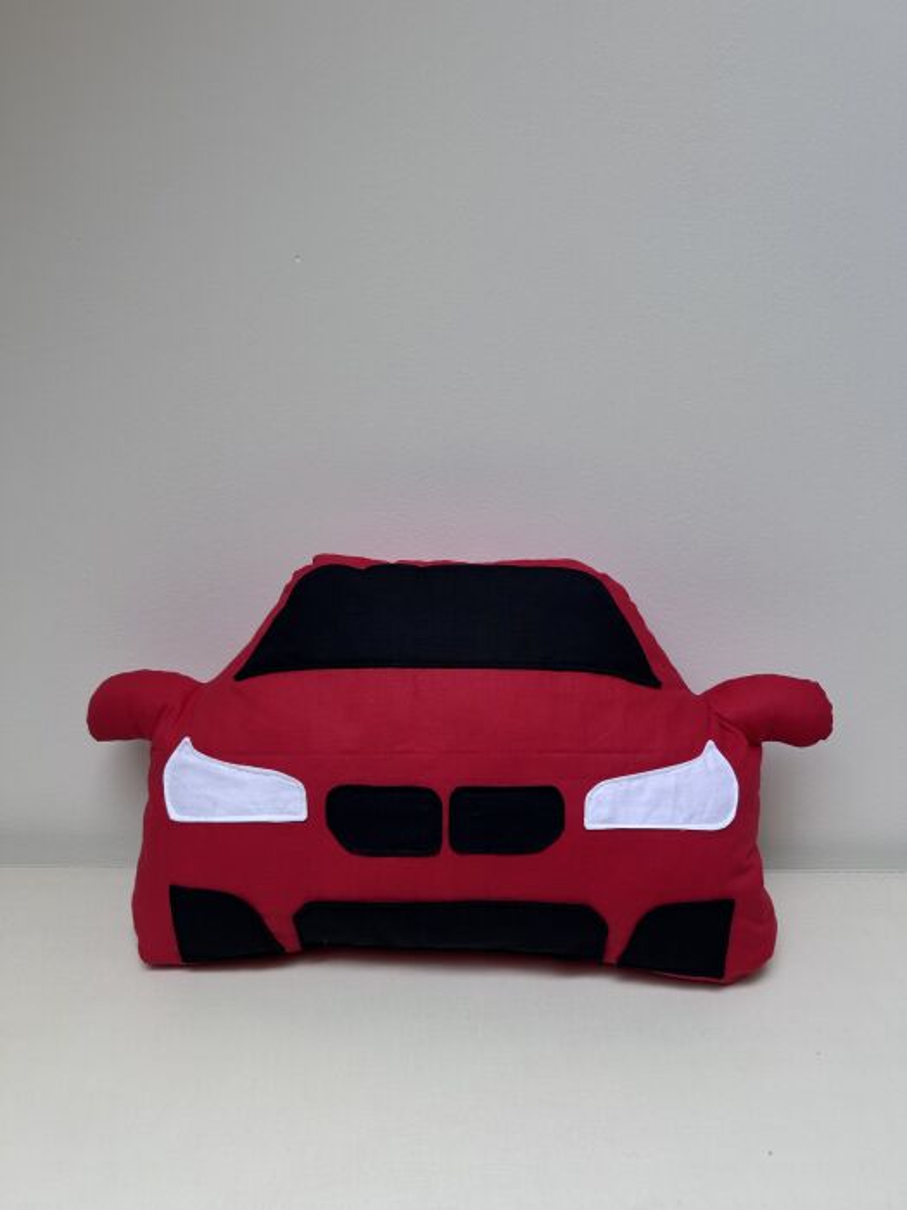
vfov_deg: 67.3
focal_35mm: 26
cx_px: 454
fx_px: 908
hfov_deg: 53.1
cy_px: 605
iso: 32
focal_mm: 5.7
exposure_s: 1/121
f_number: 1.5
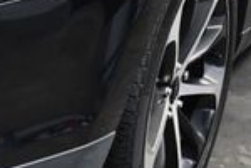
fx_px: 1074
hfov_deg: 12.0
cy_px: -13
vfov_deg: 8.8
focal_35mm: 154
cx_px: -238
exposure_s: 1/125
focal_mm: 18
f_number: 3.5
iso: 1800
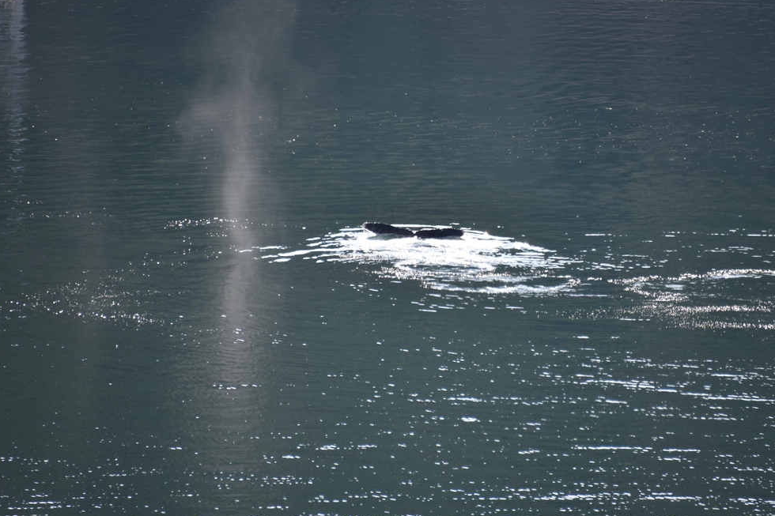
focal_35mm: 392
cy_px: 232
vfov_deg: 3.5
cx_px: 435
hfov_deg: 5.3
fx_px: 8437
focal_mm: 300
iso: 360
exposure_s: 1/640
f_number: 5.6
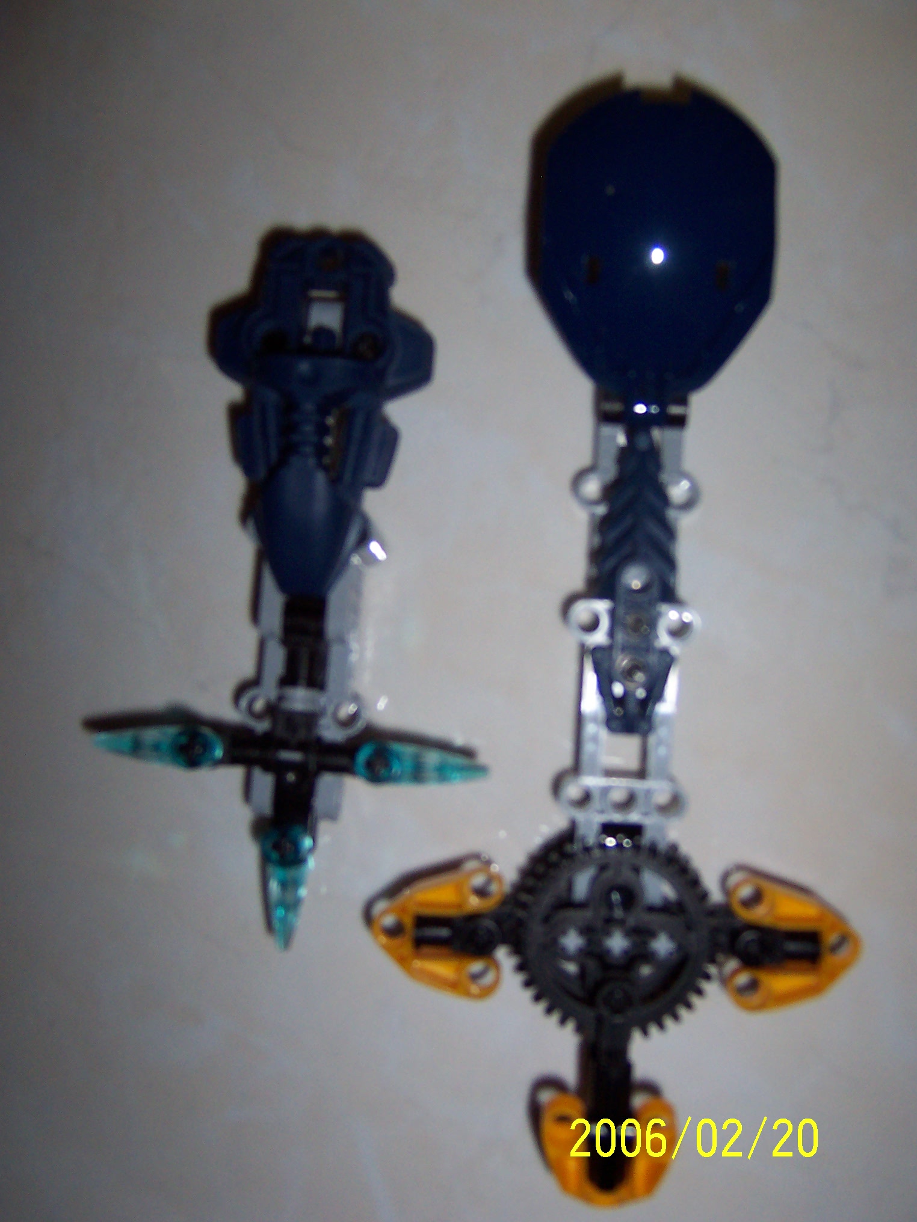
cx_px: 458
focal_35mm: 36
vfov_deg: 51.4
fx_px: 1272
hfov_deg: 39.7
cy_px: 611
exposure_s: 1/60
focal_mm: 5.6
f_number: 2.8
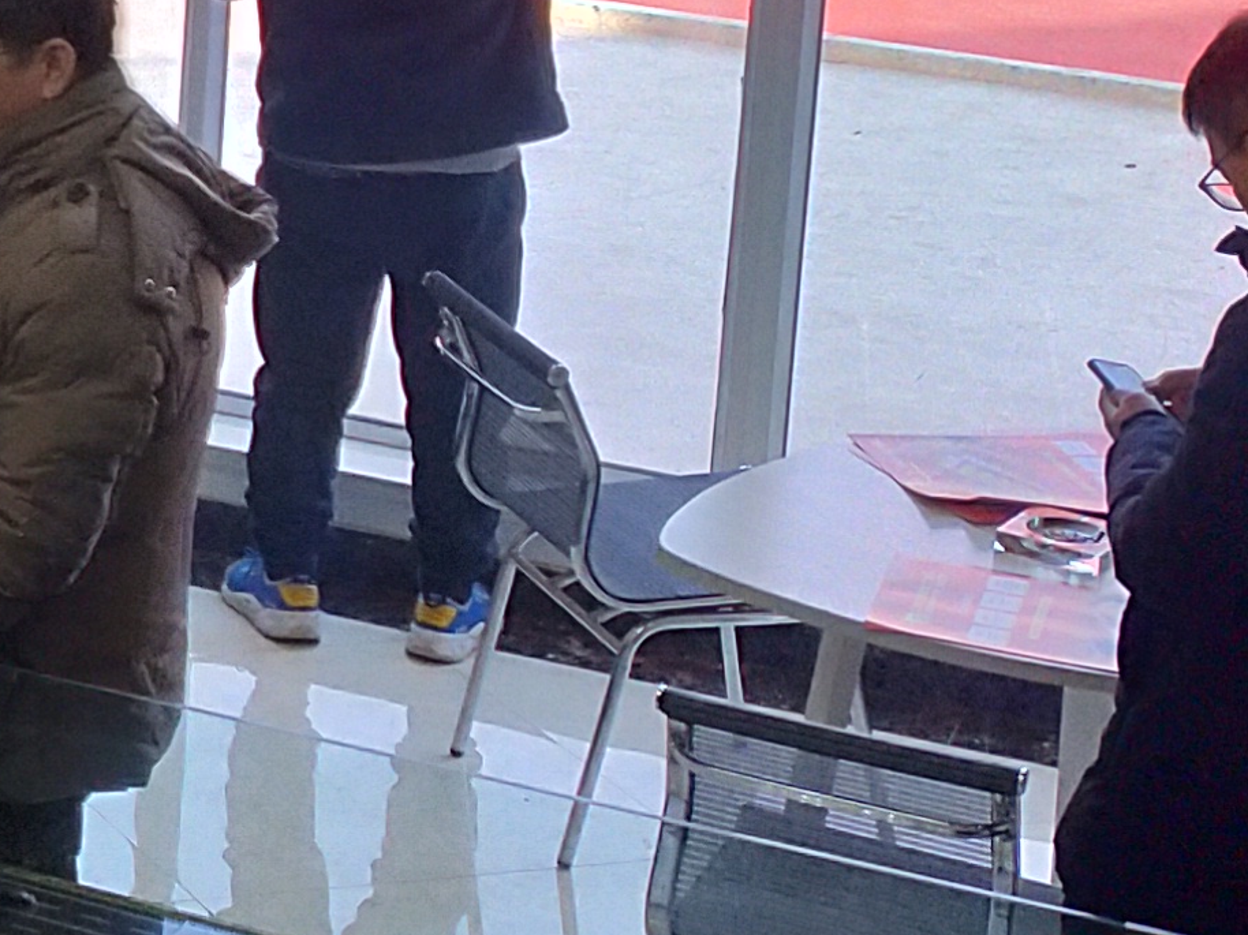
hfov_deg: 13.2
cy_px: -344
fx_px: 4181
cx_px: -1637
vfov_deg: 12.3
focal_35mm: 116
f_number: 1.7
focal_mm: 3.99
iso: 62
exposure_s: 1/100
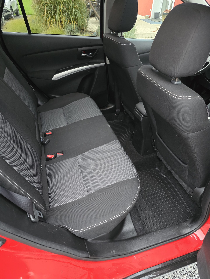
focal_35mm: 23
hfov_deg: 58.9
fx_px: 186
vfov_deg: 73.9
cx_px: 105
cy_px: 140
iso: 1000
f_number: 1.7
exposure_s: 1/60
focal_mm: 6.3
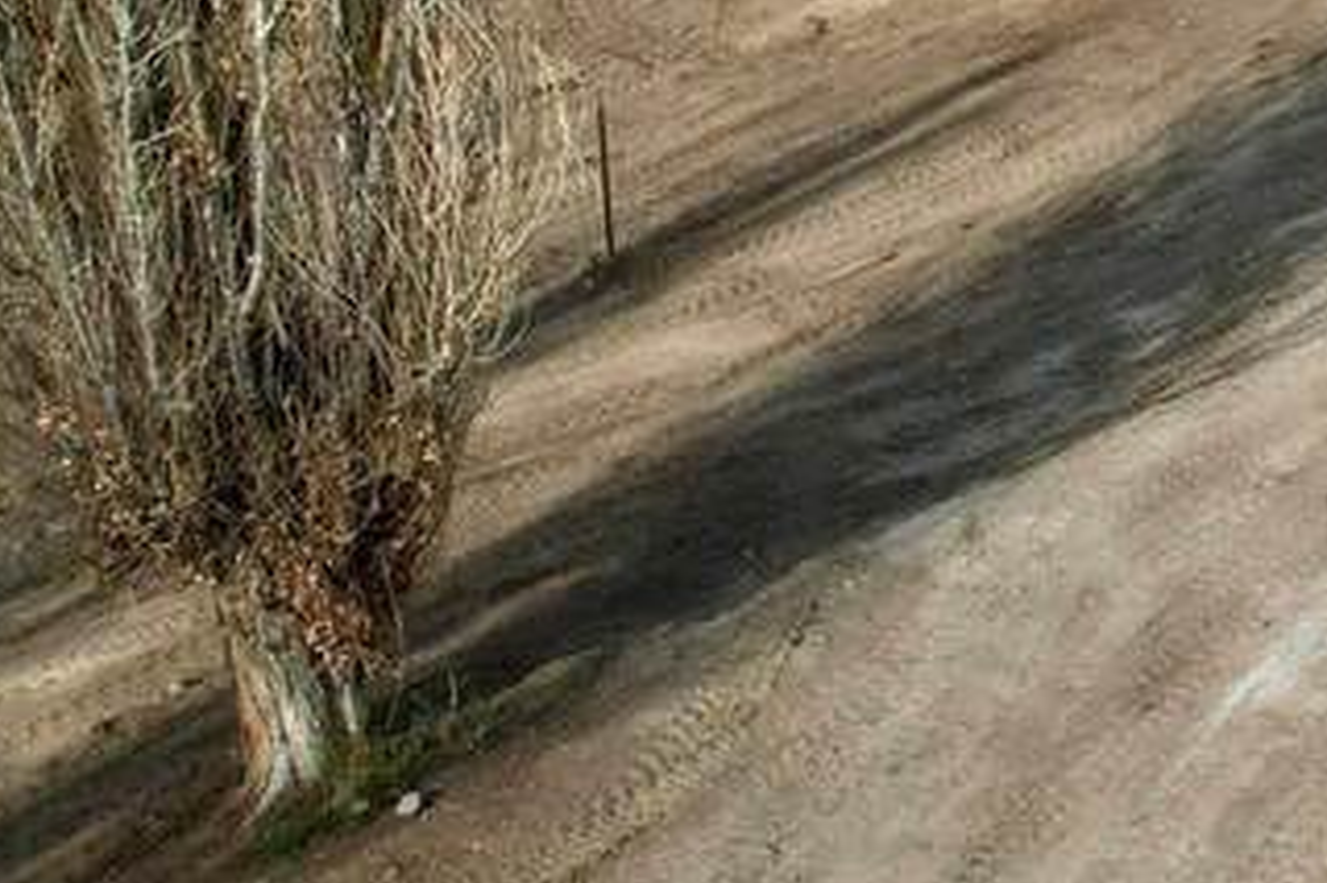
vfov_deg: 14.8
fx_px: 3242
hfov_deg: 19.3
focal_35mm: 88
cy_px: -296
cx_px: 2161
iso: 100
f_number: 2.8
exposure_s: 1/2000
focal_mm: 8.38
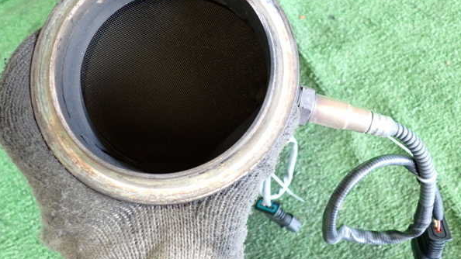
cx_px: 231
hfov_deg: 59.5
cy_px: 108
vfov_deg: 35.5
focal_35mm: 33
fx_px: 403
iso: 800
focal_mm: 5.4
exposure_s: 1/125
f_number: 2.3
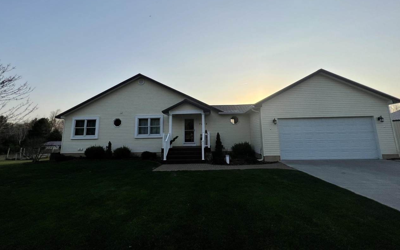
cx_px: 203
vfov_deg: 78.2
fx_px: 153
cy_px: 108
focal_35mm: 14
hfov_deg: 105.3
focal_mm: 1.57
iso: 32
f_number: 1.8
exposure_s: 1/2137
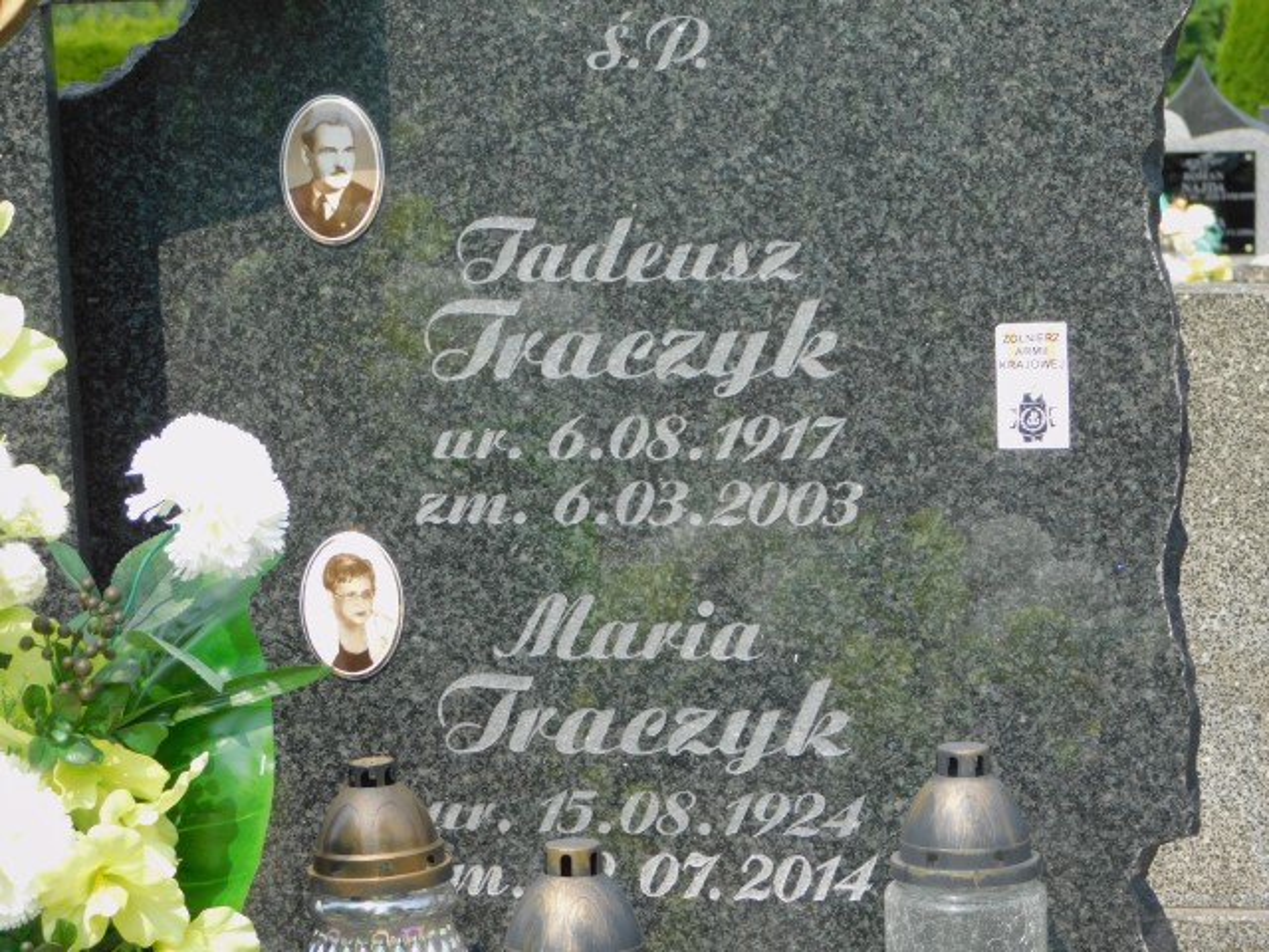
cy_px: 476
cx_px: 634
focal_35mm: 115
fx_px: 4216
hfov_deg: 17.1
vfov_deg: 12.9
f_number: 4.8
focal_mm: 20.3
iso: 125
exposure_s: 1/320
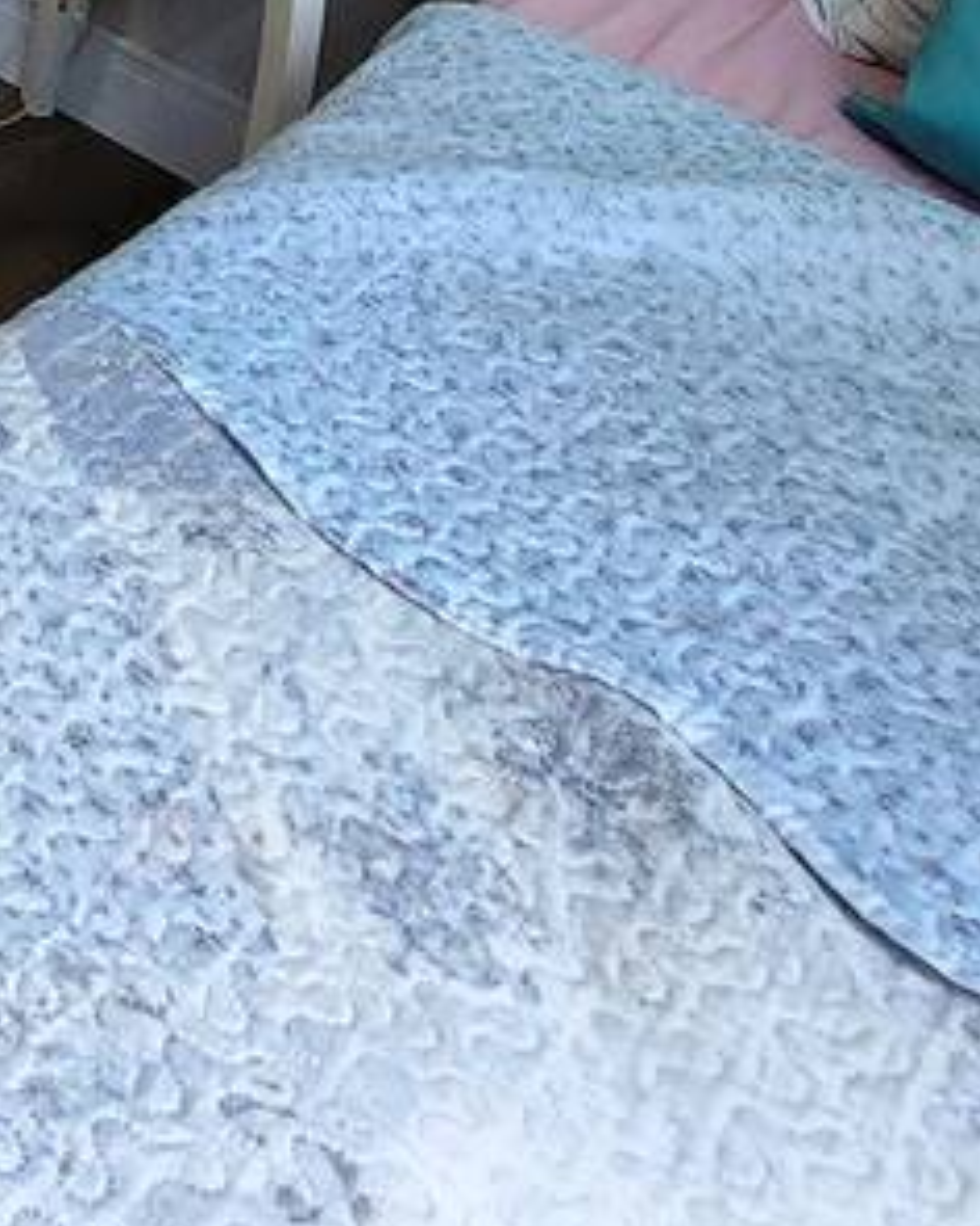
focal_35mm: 62
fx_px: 2248
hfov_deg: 17.8
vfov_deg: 21.1
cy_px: -960
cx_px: -938
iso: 125
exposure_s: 1/60
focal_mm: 2.2
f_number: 2.2
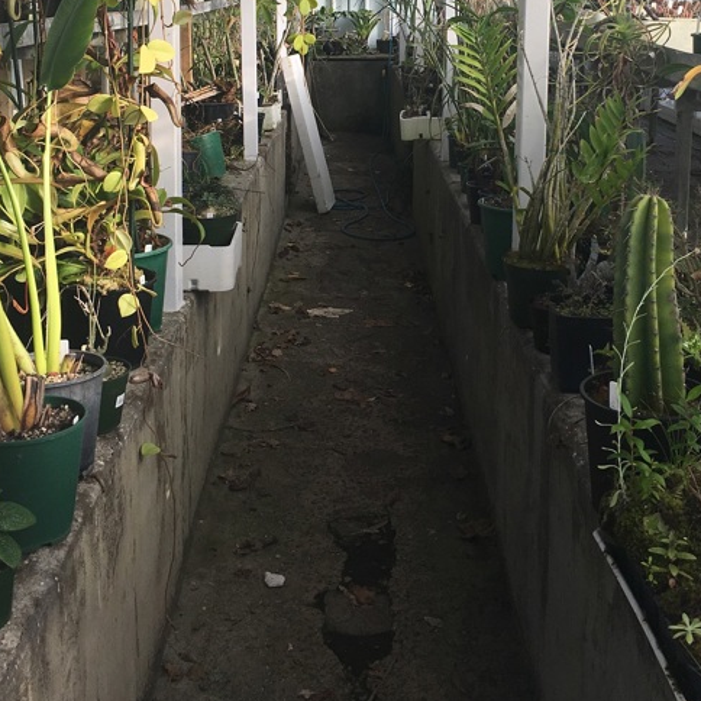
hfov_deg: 35.3
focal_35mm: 48
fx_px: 1100
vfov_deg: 34.1
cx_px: 387
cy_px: 125
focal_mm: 4.15
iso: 25
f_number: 2.2
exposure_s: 1/686
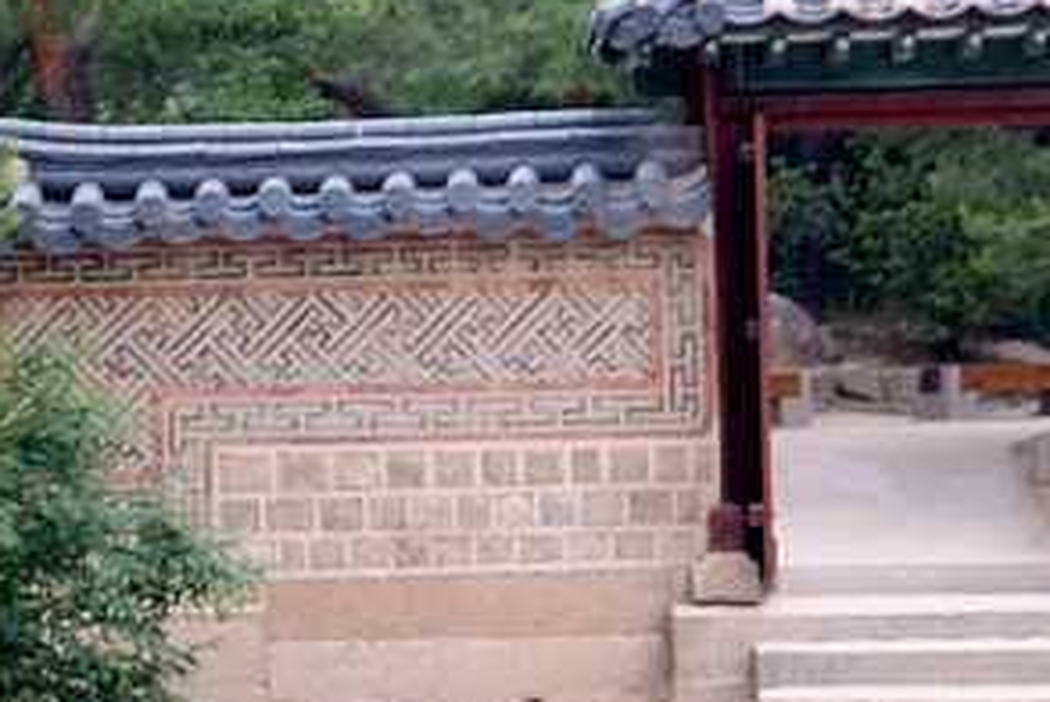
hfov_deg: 7.6
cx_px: -444
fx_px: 7795
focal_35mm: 267
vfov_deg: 5.2
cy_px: 358
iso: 160
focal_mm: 45
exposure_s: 1/80
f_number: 3.2
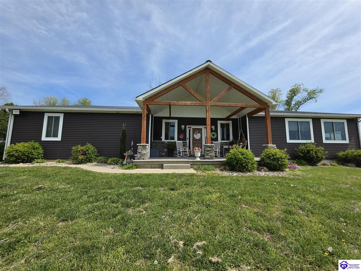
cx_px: 180
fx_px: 136
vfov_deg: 89.9
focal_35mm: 13
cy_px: 136
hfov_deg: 106.2
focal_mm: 2.2
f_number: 1.9
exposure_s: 1/1930
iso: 32
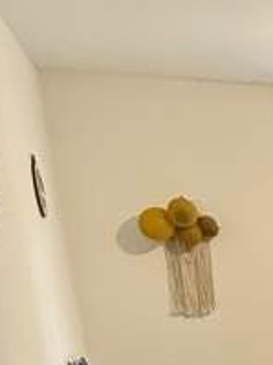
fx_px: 895
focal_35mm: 85
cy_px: 569
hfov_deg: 14.0
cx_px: 584
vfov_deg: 19.6
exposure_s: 1/50
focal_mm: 2.22
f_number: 2.2
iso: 250
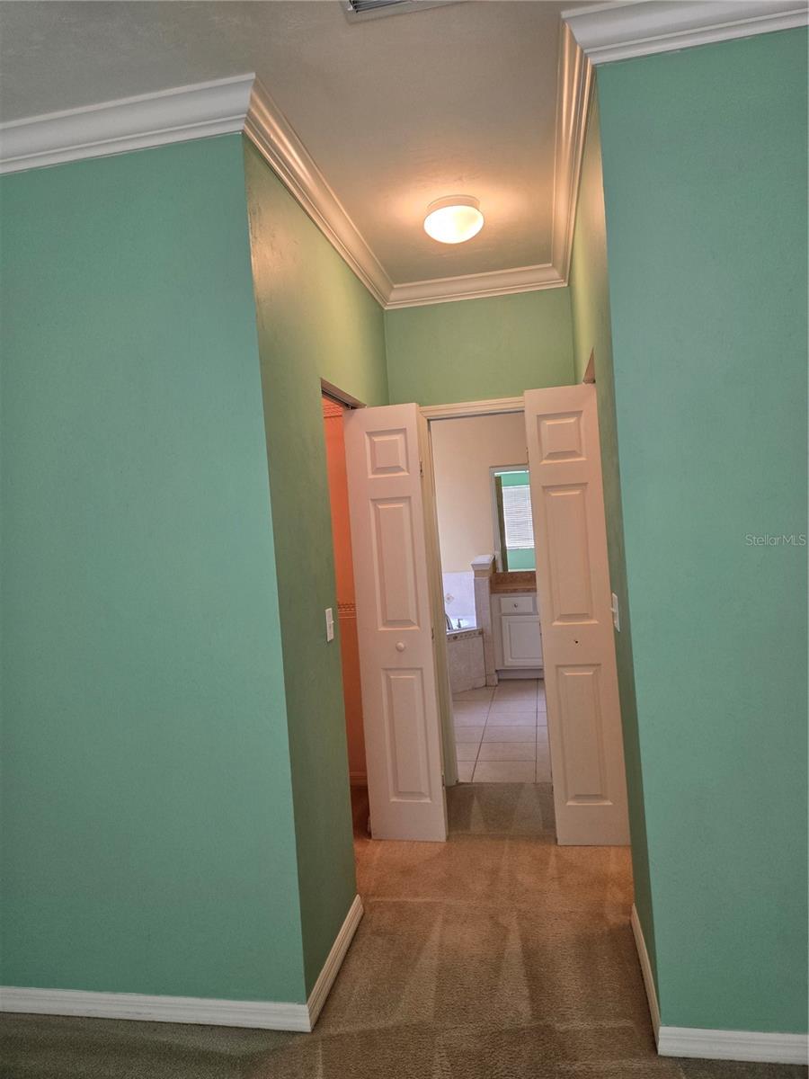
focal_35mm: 23
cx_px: 404
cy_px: 540
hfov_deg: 58.9
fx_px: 717
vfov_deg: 73.9
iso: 160
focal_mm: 5.4
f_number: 1.8
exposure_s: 1/120
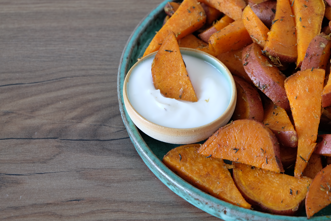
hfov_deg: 28.8
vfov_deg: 19.5
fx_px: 644
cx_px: 166
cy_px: 110
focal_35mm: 70
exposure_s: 1/4
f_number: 6.4
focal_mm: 46.7
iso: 200
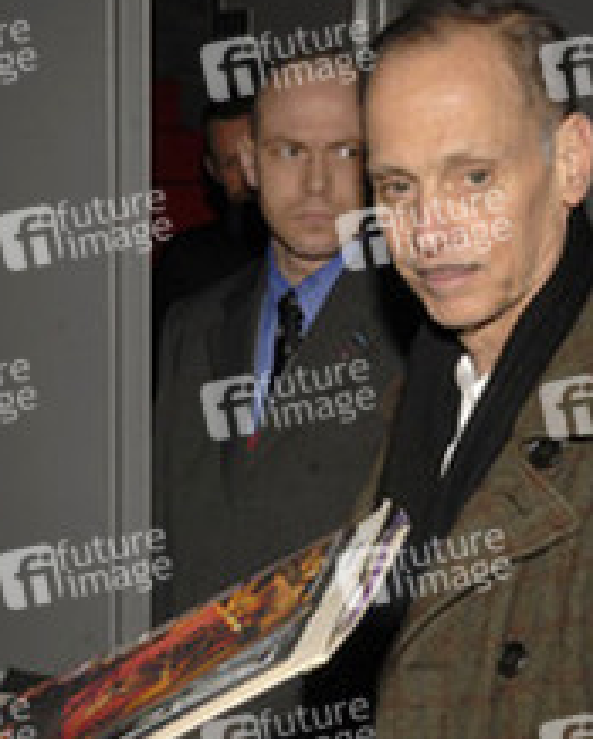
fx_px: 2408
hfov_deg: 14.0
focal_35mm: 110
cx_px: 329
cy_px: 485
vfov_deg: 17.4
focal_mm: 38
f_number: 14
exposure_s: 1/200
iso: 400
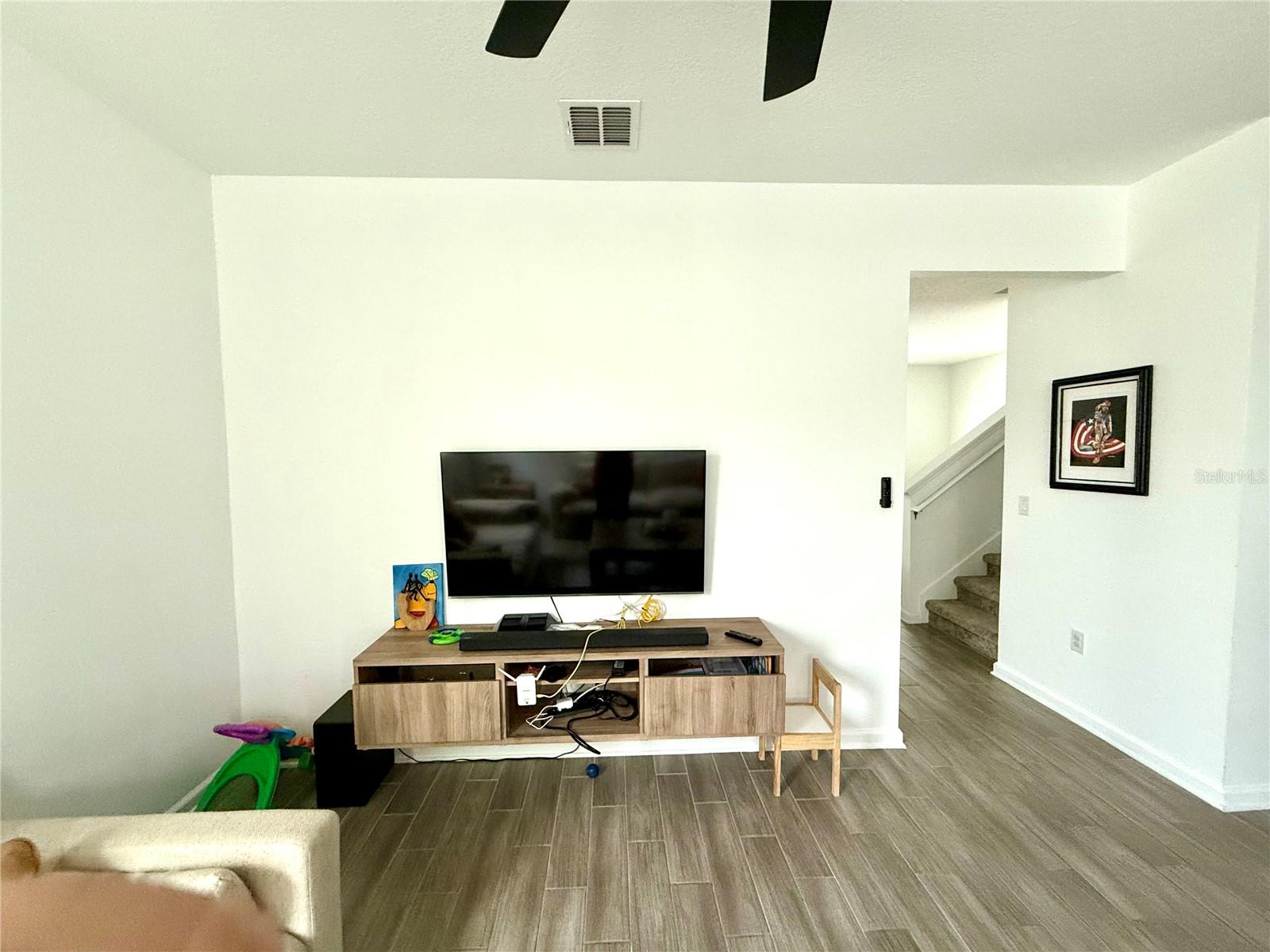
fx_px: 514
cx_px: 635
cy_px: 476
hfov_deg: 102.1
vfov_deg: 85.7
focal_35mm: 14
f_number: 2.2
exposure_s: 1/60
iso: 500
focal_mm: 2.22
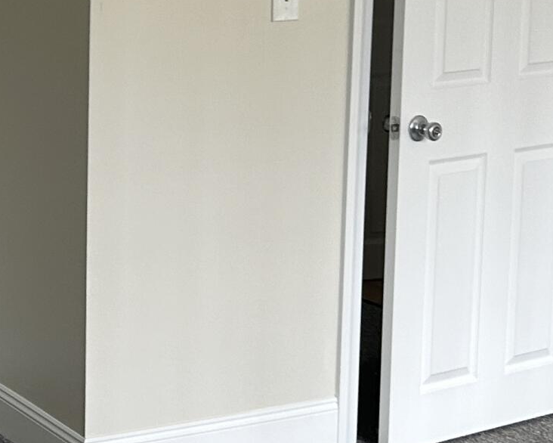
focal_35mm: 104
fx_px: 1703
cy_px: 67
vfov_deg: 14.7
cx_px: -177
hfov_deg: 17.3
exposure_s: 1/60
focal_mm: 5.7
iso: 100
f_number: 1.5
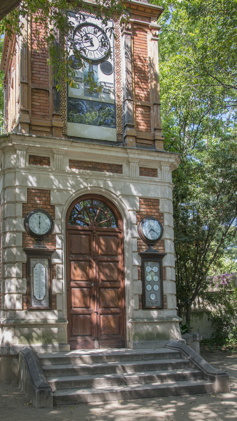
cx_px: 101
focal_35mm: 32
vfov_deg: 61.0
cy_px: 210
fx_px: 357
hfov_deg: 36.6
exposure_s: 1/160
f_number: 6.3
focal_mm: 30
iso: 500
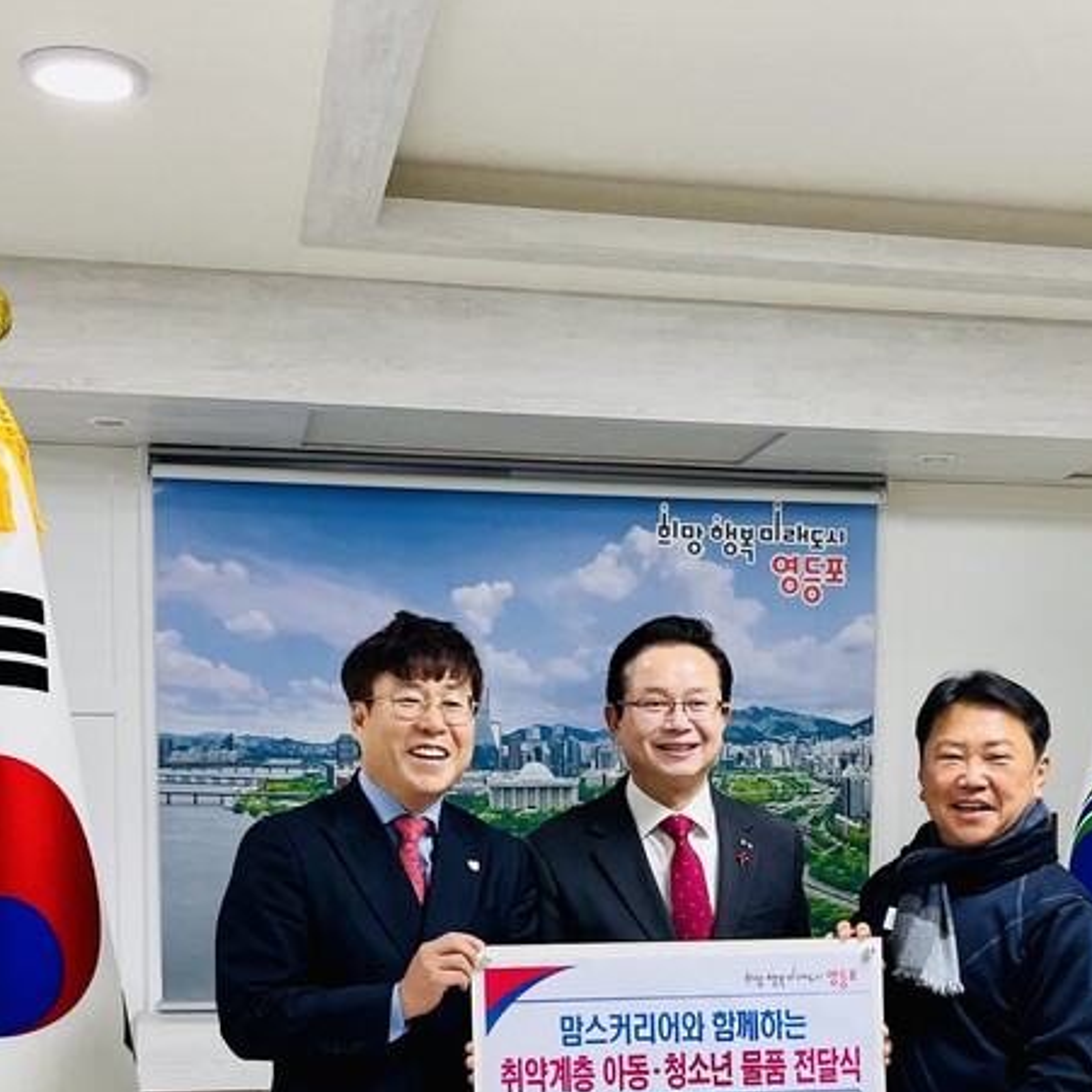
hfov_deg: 31.1
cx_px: 608
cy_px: 971
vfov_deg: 29.8
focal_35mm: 55
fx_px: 1963
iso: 80
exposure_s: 1/120
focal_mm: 5.1
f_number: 1.6
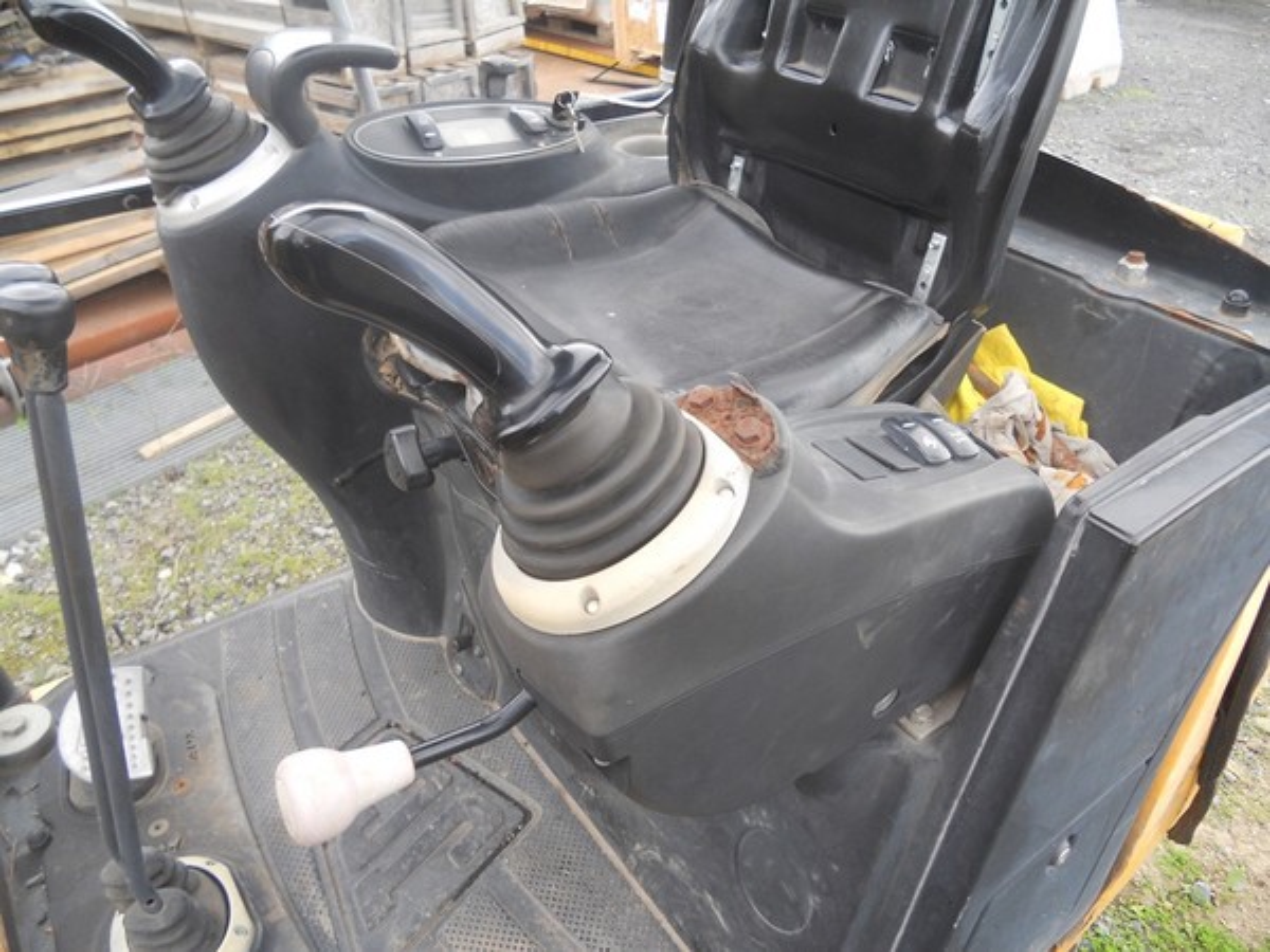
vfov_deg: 51.4
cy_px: 476
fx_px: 991
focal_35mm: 27
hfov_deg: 65.3
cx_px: 635
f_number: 3.2
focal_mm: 4.9
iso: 80
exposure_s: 1/80
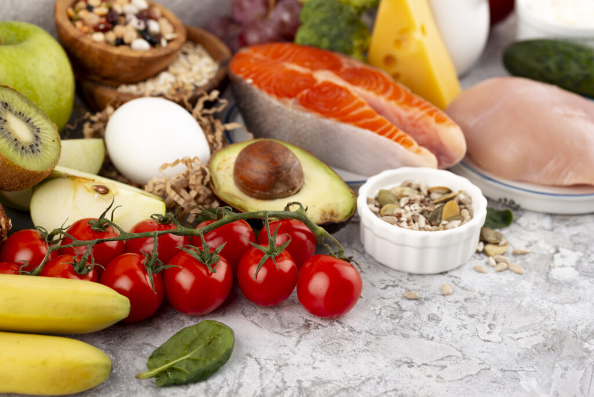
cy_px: 198
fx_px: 1733
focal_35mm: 105
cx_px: 297
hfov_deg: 19.4
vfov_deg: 13.1
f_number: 9
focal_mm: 105
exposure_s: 1/100
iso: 100
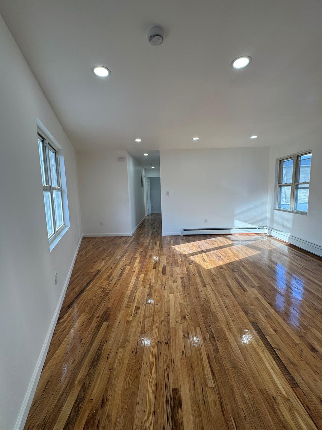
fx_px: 186
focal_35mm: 15
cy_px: 214
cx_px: 162
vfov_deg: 98.2
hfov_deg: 81.7
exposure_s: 1/133
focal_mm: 2.22
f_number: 2.2
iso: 40
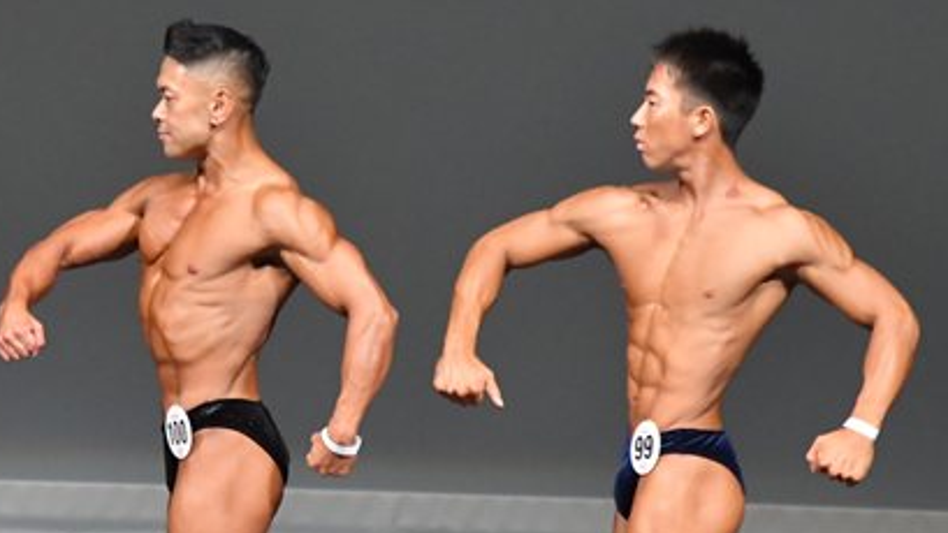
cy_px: 403
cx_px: 270
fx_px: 15710
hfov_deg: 3.5
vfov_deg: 1.9
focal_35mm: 625
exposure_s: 1/400
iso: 5000
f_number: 5.6
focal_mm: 210
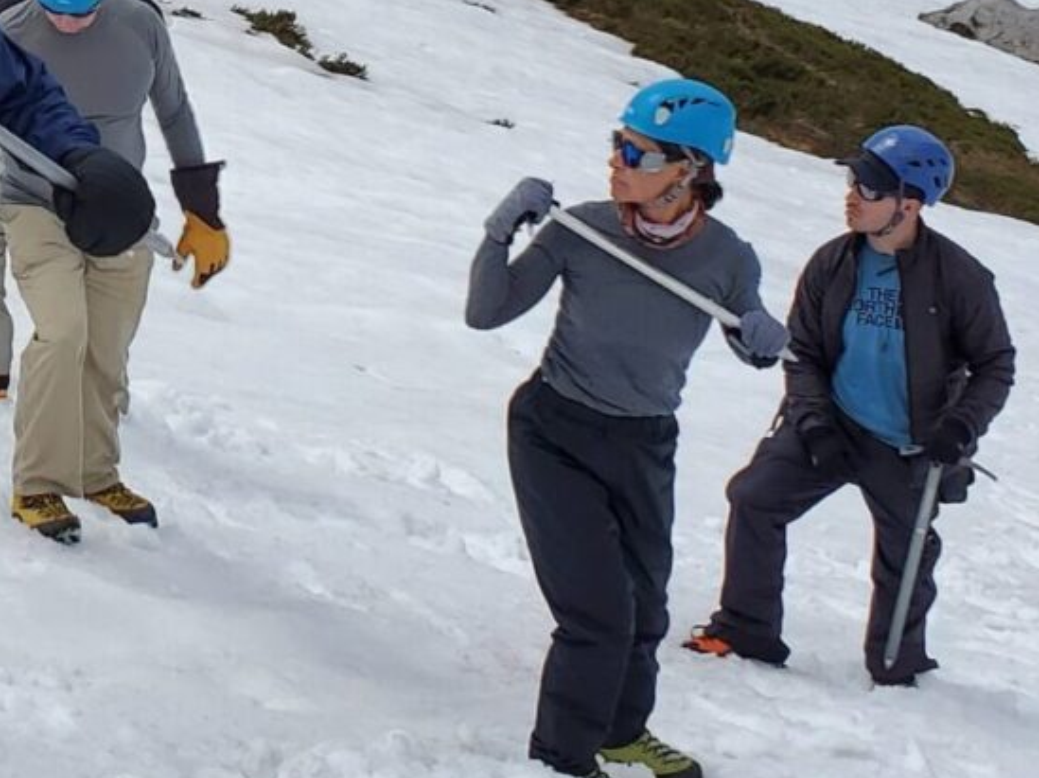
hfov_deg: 19.6
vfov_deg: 15.0
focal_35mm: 97
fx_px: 2910
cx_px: -4
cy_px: 11
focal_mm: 4.3
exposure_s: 1/2032
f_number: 2.4
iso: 50
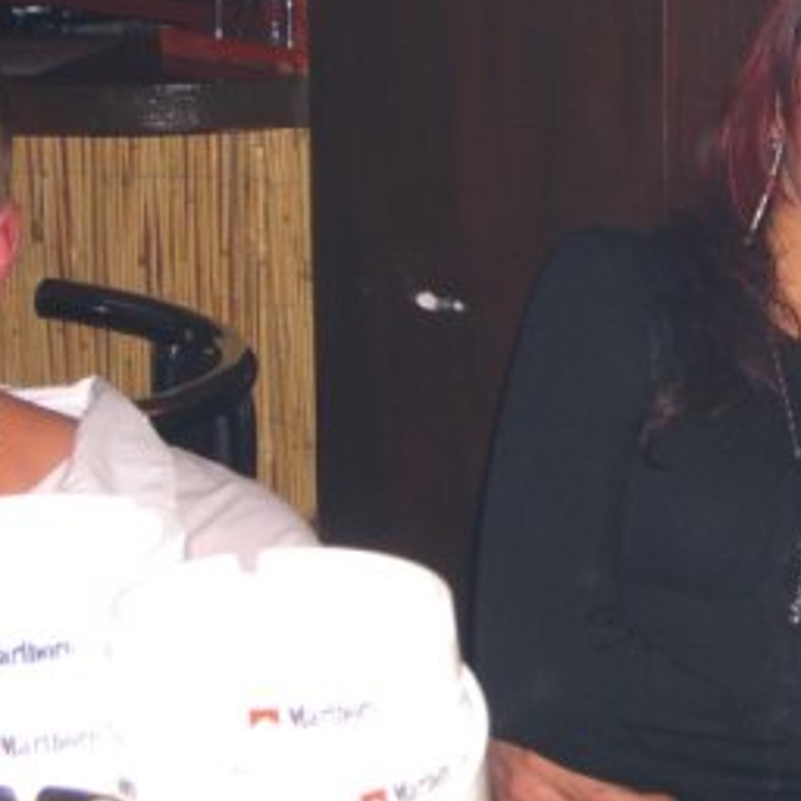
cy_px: 232
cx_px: 926
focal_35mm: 118
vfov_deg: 14.7
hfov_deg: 14.4
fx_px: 3089
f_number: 3.6
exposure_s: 1/60
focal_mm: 11.8
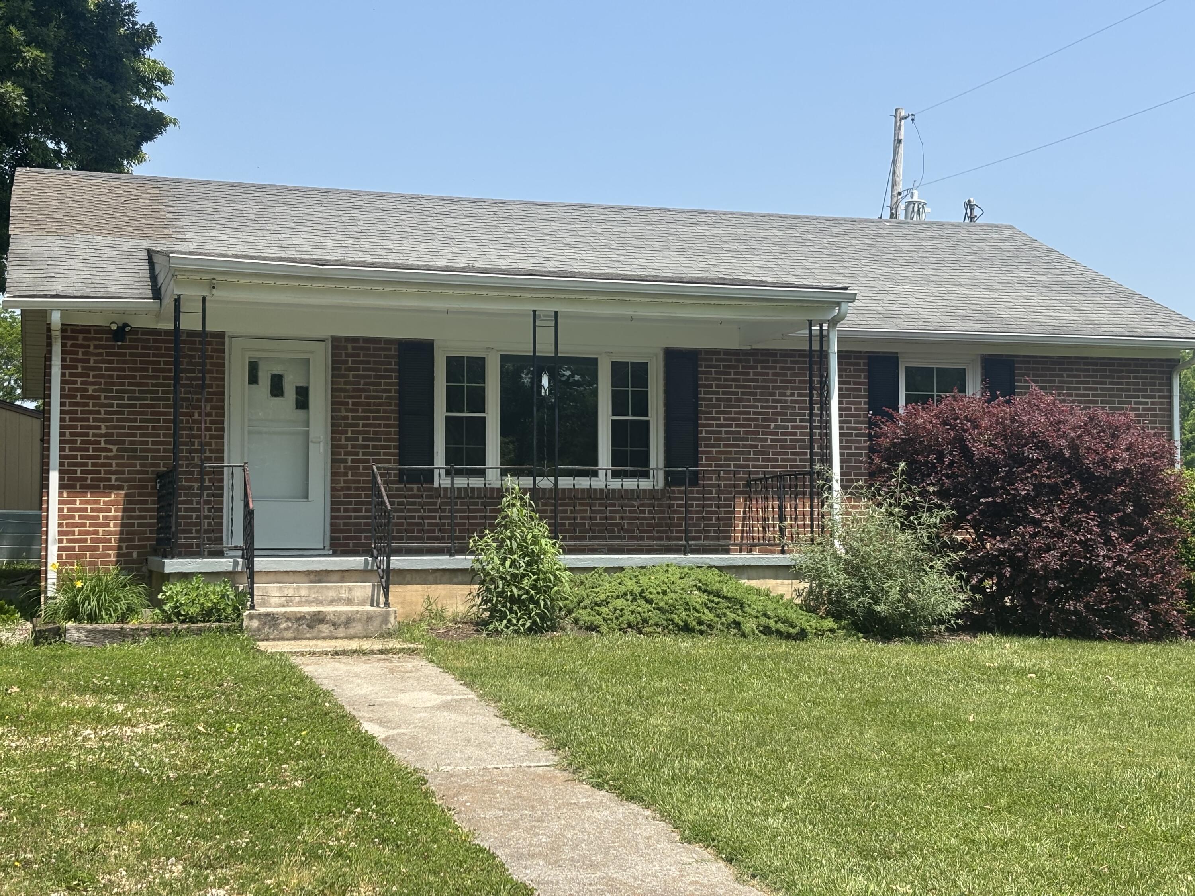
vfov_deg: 28.0
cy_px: 448
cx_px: 598
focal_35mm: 52
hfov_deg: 36.8
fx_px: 1795
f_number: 1.6
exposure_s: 1/1751
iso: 32
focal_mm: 5.96
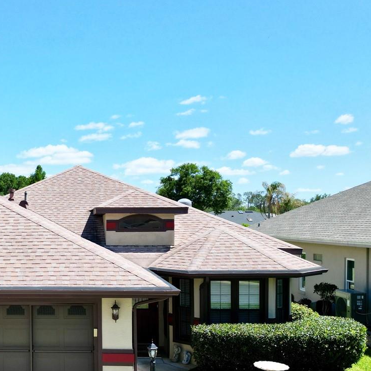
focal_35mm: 46
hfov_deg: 34.7
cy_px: 243
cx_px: 35
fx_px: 558
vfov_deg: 36.5
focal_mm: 6.72
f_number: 1.7
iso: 140
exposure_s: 1/3200
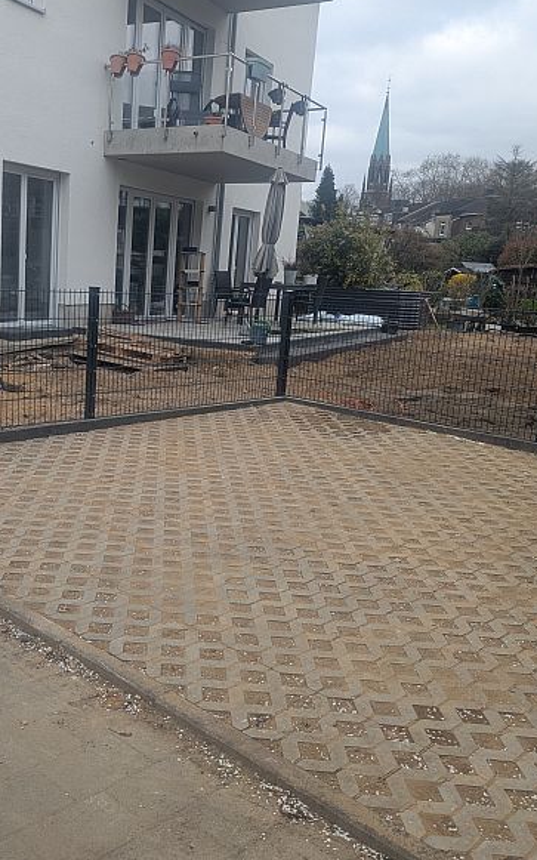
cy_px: 428
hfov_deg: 35.4
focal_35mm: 35
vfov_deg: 55.3
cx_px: 130
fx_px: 820
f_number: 1.85
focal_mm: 6.81
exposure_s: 1/618
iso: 48
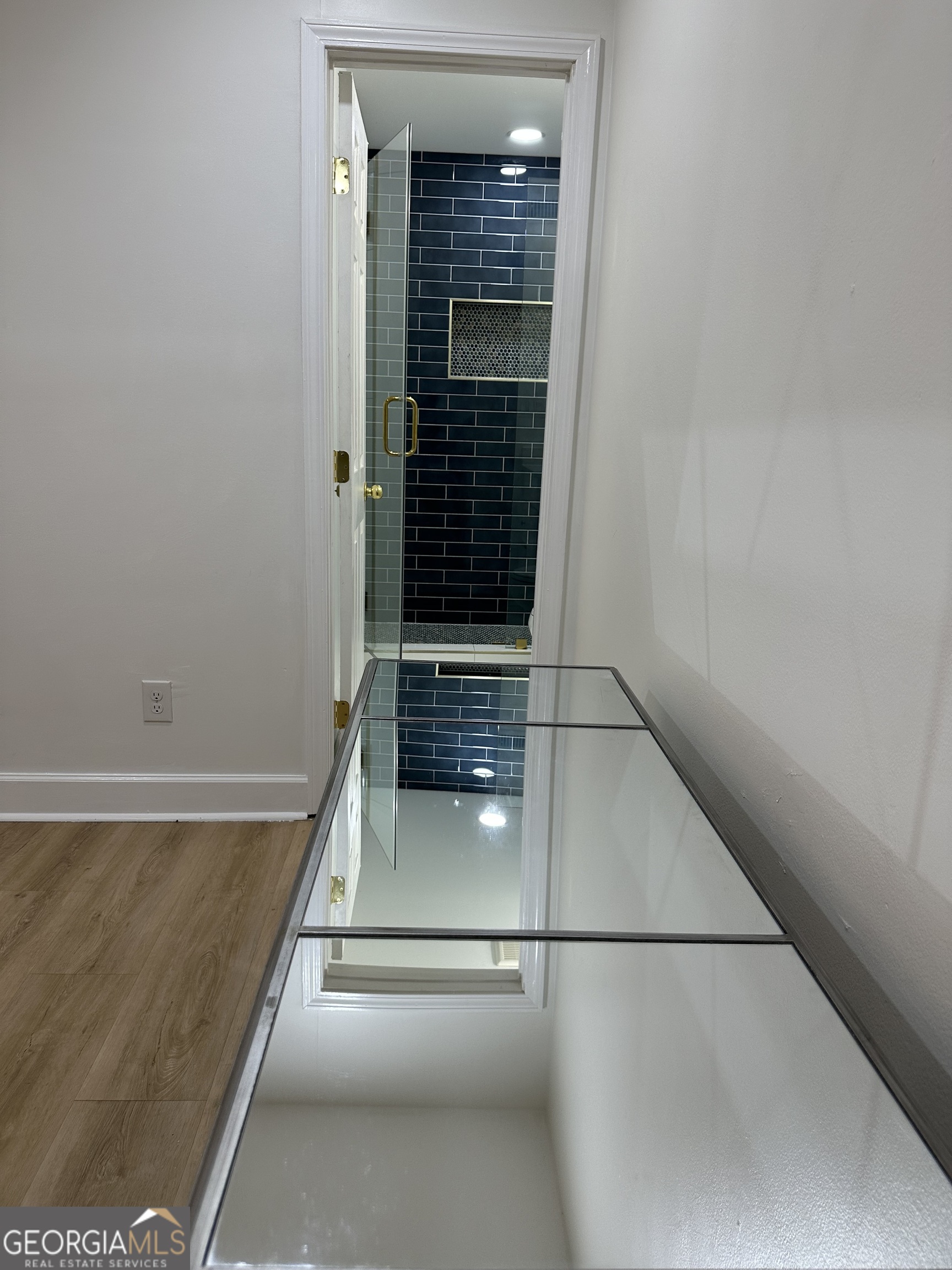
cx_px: 476
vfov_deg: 71.6
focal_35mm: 24
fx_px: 880
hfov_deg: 56.8
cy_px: 635
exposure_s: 1/120
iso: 125
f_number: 1.78
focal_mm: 6.86
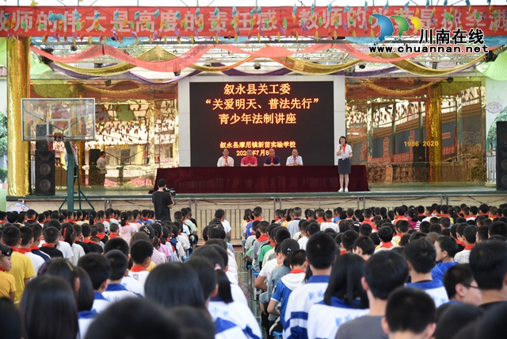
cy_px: 170
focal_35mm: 70
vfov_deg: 19.5
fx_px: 986
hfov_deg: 28.8
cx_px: 254
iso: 800
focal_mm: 70
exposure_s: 1/80
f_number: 4
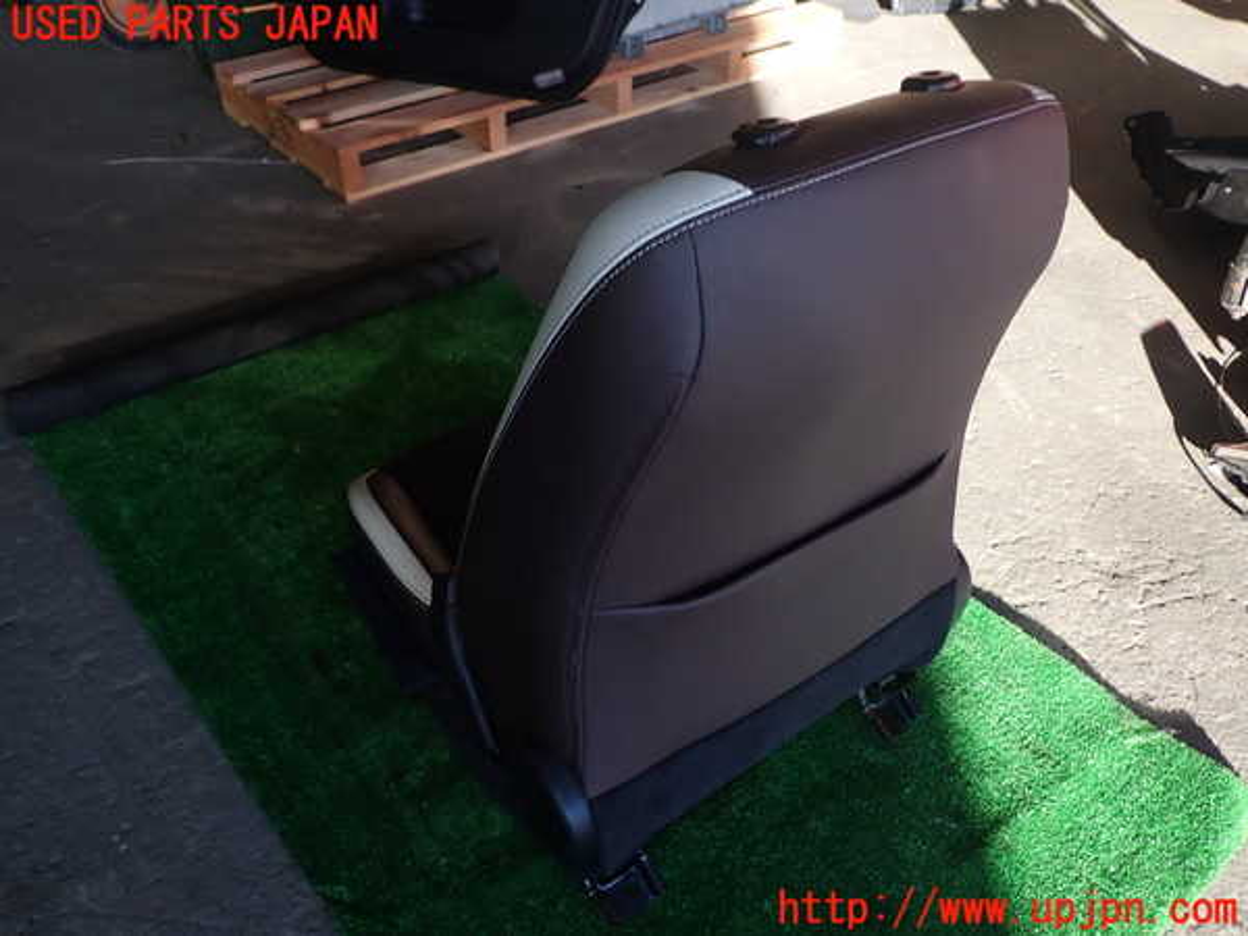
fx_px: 1082
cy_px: 468
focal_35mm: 30
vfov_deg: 46.8
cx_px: 624
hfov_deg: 60.0
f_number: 6.3
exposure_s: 1/30
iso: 125
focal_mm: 5.4
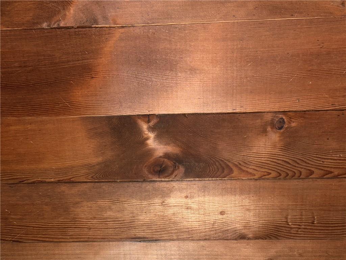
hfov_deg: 39.7
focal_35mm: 48
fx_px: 480
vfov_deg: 30.3
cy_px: 130
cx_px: 173
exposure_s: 1/4
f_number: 1.78
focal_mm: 6.76
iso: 64
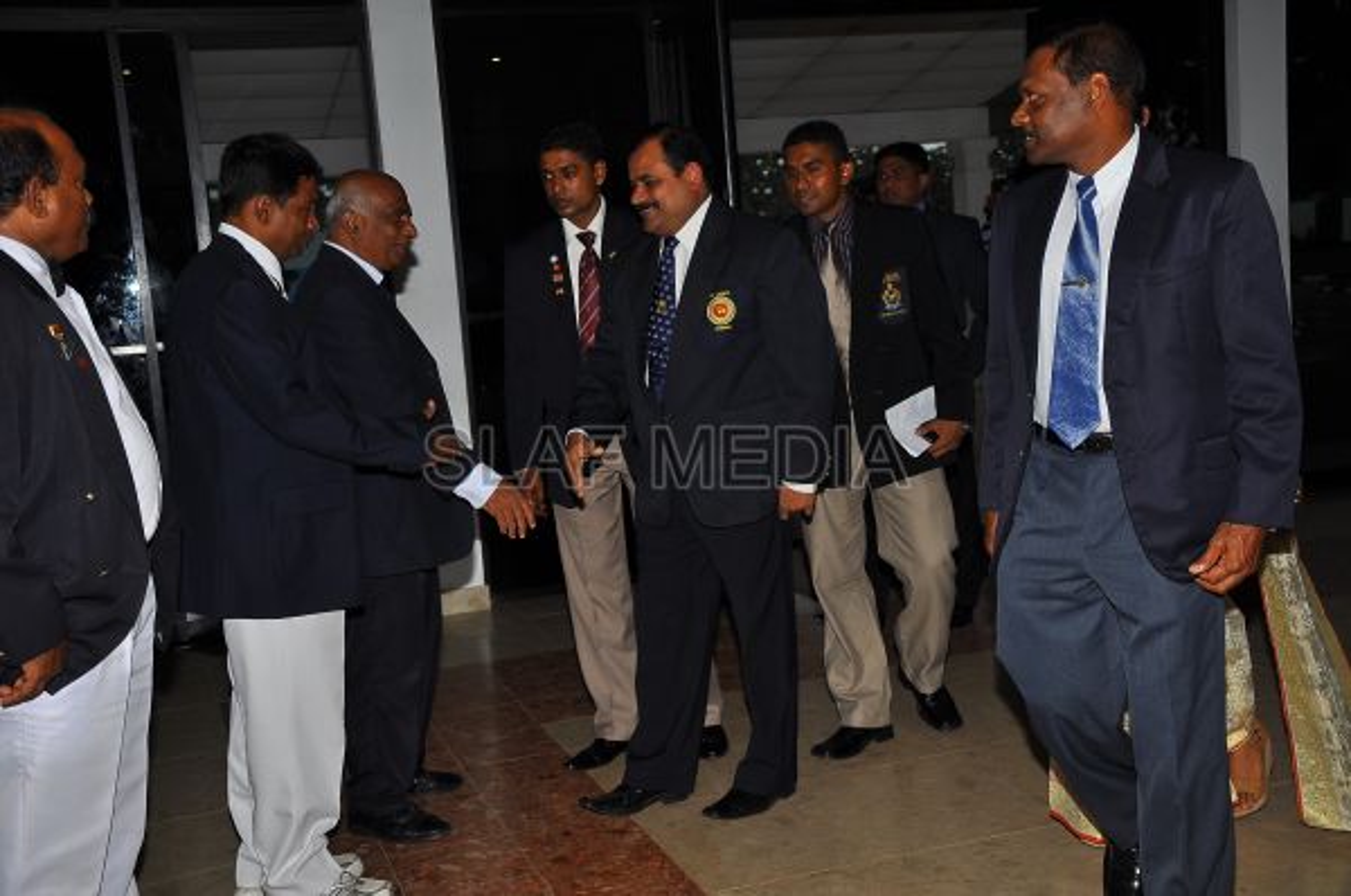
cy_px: 448
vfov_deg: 29.8
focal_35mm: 45
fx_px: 1686
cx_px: 676
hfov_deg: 43.7
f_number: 5.6
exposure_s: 1/90
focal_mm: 30
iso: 200
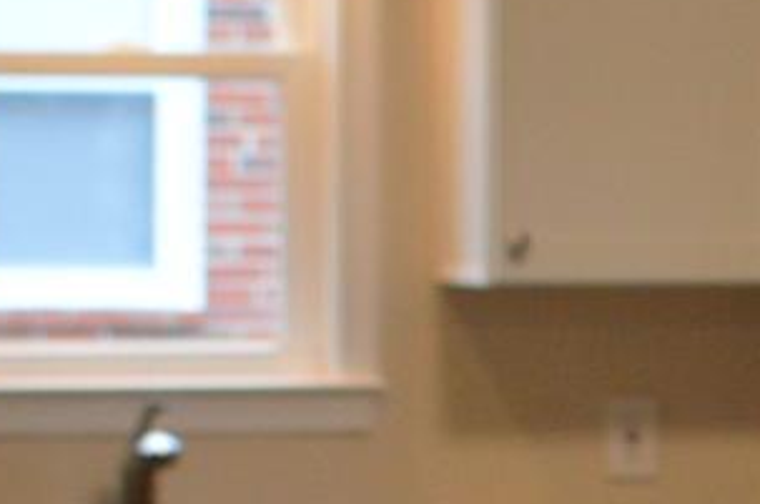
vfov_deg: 5.2
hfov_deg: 7.7
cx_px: 1051
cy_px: 385
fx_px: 5564
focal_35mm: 264
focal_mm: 26
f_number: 4.2
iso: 720
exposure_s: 1/60
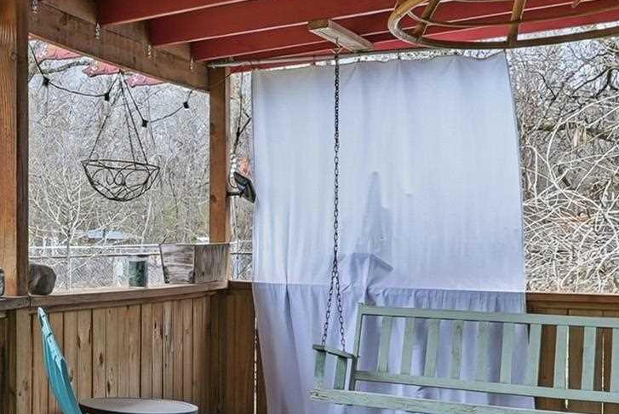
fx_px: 1171
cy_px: 262
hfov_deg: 26.5
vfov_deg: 20.0
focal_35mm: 68
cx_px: -112
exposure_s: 1/25
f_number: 9
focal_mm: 16.5
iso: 250
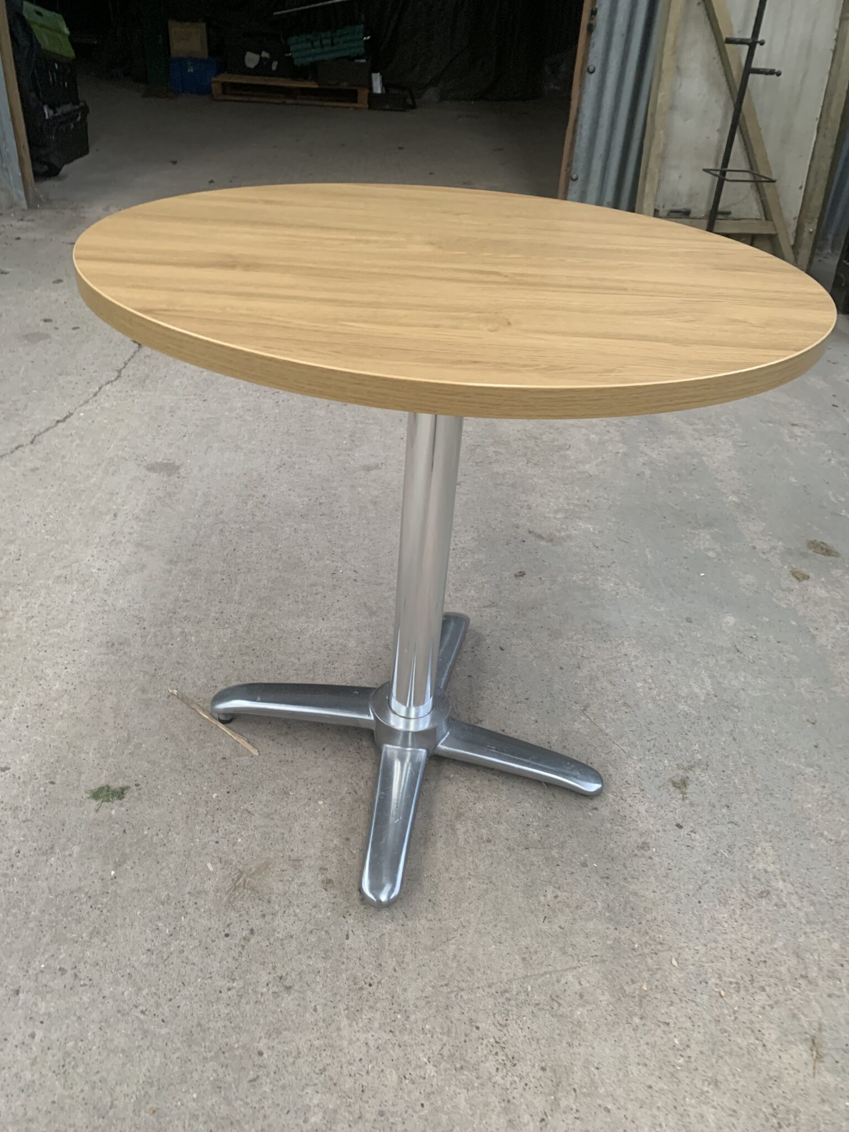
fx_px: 850
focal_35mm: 26
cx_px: 424
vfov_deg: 67.3
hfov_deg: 53.1
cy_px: 566
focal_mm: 4.25
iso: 250
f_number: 1.8
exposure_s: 1/60
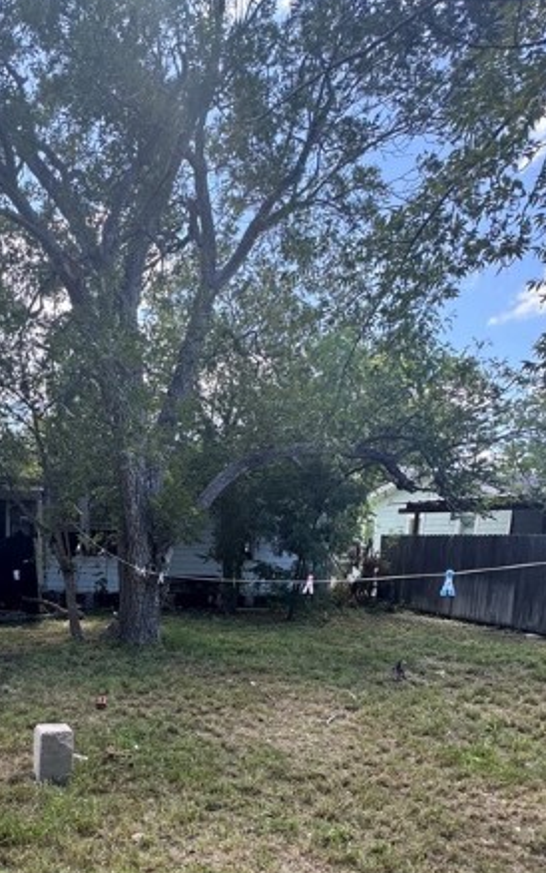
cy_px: 644
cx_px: 108
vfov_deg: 66.5
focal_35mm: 26
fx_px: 619
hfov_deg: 45.2
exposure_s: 1/200
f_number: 2.2
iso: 40
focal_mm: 2.22
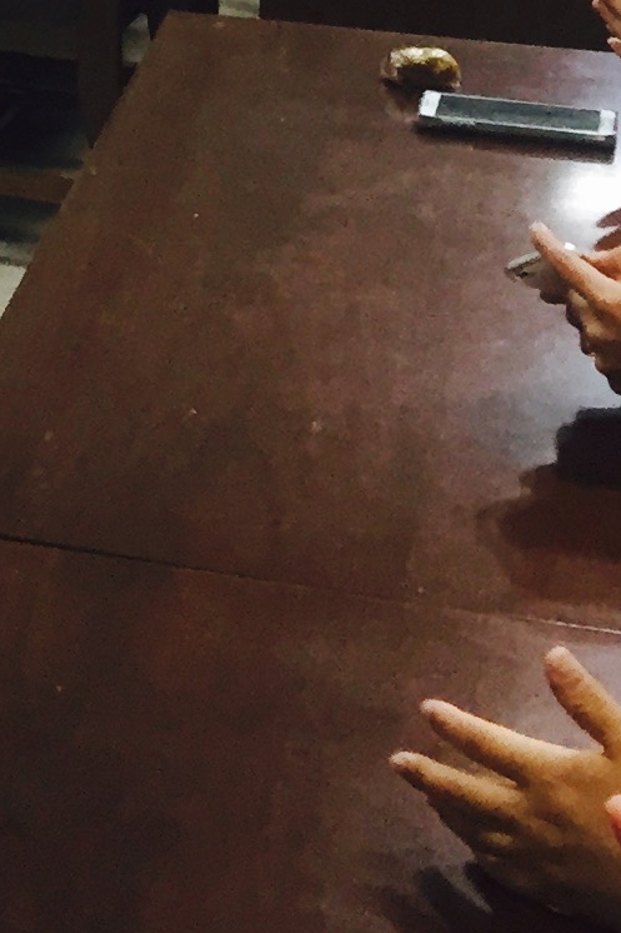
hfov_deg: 9.4
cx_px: -791
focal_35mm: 132
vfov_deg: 14.8
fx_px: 3417
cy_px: -333
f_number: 2.2
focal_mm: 4.15
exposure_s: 1/30
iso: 80
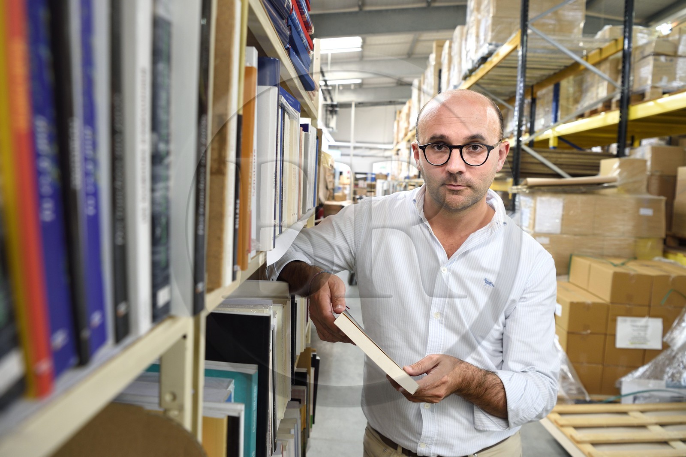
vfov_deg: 53.1
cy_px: 228
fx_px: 457
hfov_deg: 73.8
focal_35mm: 24
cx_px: 343
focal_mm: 24
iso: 800
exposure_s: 1/30
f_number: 5
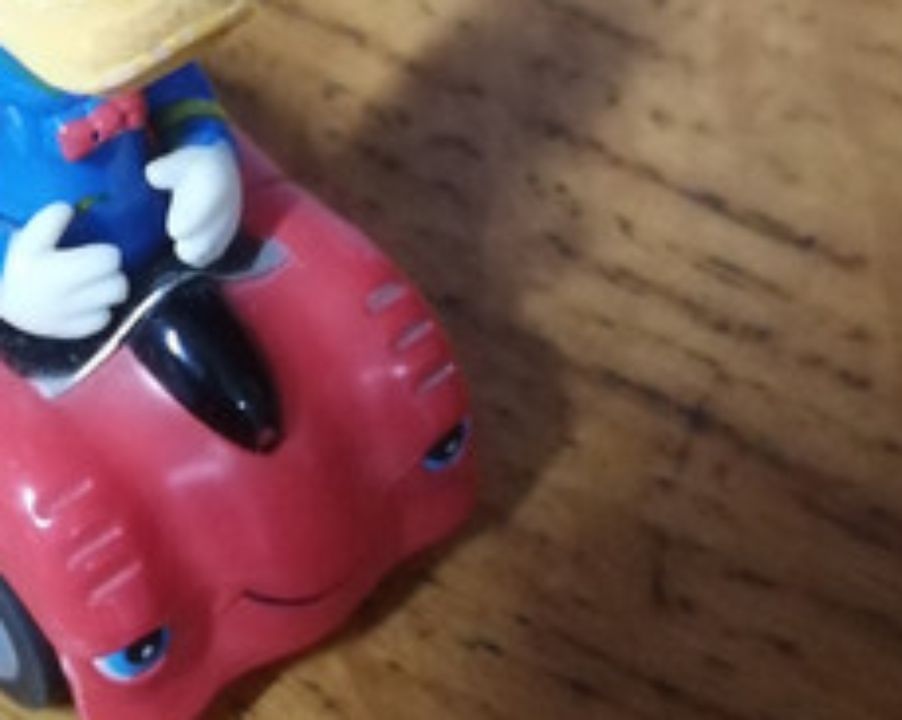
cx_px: 114
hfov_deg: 20.5
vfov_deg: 16.7
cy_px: 299
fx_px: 2455
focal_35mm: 92
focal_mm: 3.96
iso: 1250
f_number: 1.8
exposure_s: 1/18
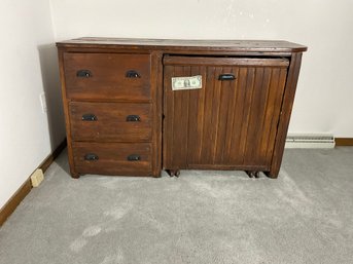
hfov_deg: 61.7
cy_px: 132
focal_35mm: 29
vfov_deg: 48.2
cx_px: 176
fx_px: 296
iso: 80
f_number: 1.8
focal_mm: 3
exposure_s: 1/60
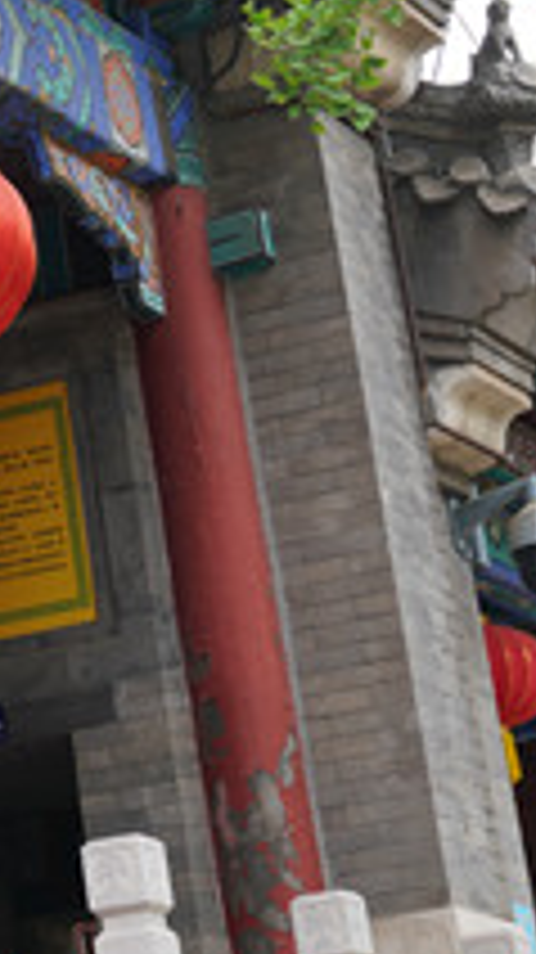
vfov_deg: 13.6
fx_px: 3897
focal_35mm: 154
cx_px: -401
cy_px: -191
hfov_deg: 7.6
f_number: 4
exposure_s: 1/60
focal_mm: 39
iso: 100
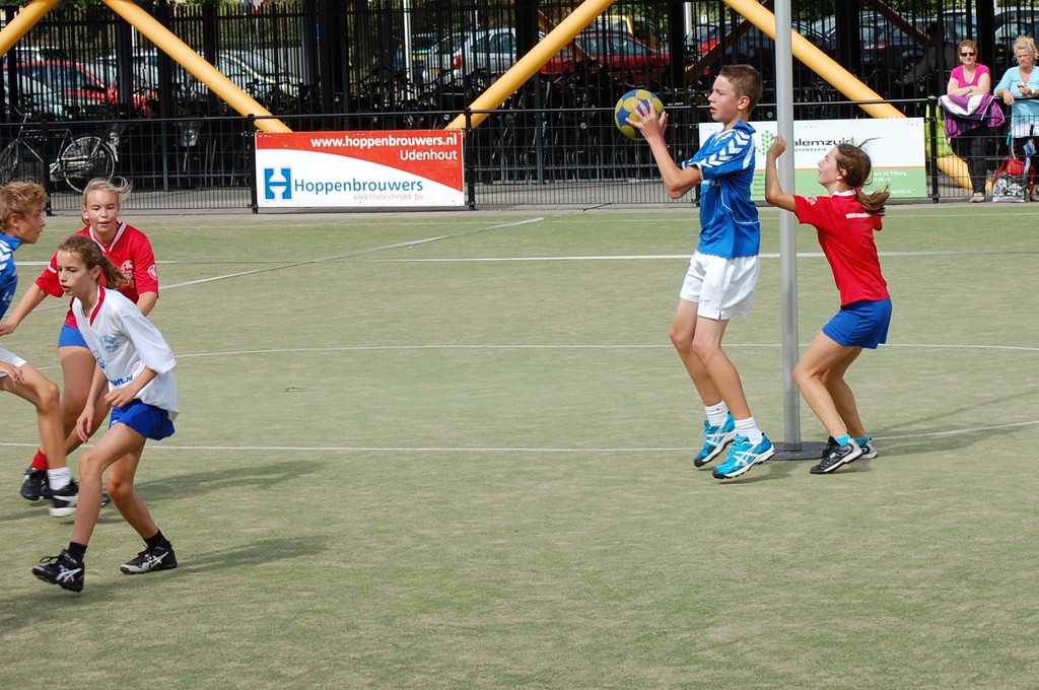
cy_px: 345
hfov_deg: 24.6
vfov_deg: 16.5
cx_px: 520
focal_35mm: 82
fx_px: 2378
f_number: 9
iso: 200
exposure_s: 1/250
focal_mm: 55
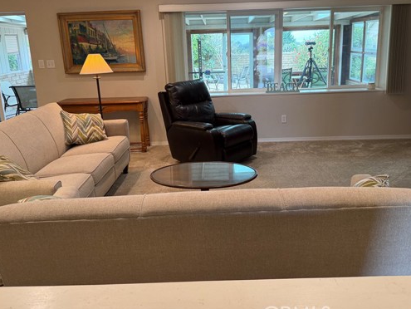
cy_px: 126
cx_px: 223
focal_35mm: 31
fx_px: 368
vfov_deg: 45.3
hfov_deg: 58.2
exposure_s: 1/60
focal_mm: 6.76
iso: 125
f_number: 1.78
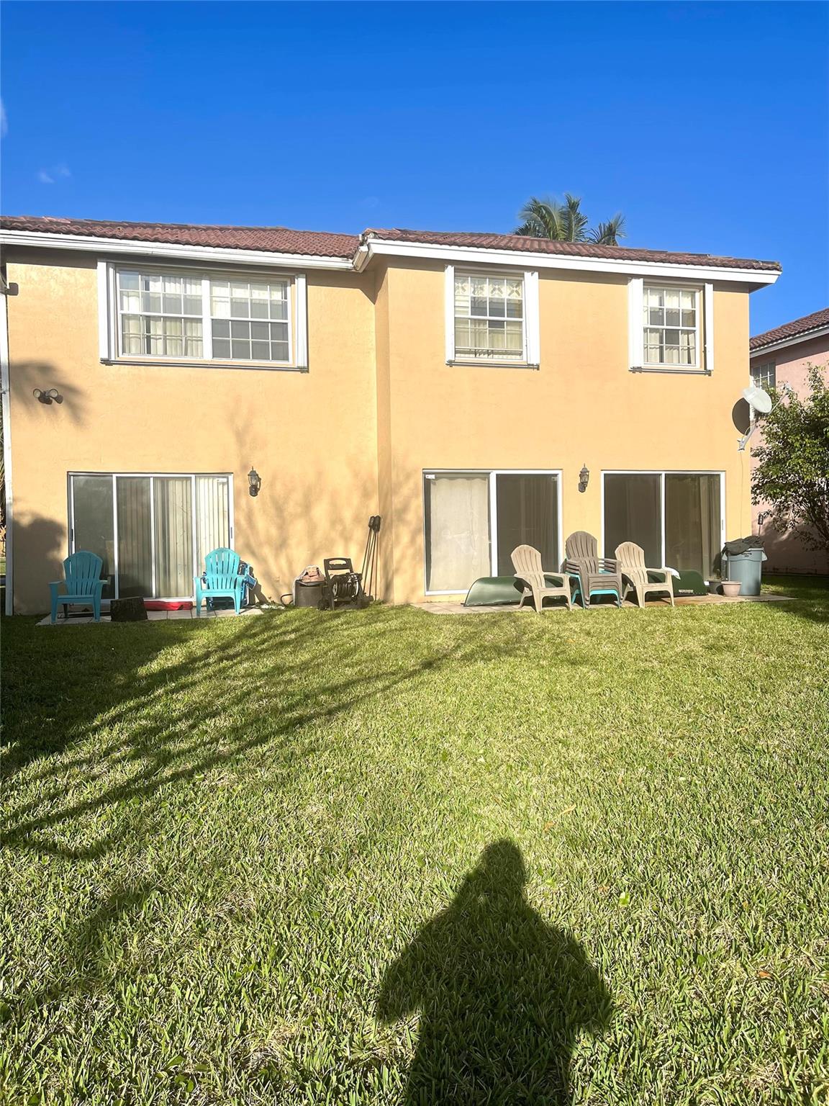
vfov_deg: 67.3
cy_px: 553
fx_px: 830
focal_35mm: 26
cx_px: 414
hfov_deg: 53.1
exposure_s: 1/5128
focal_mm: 5.1
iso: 32
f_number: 1.6
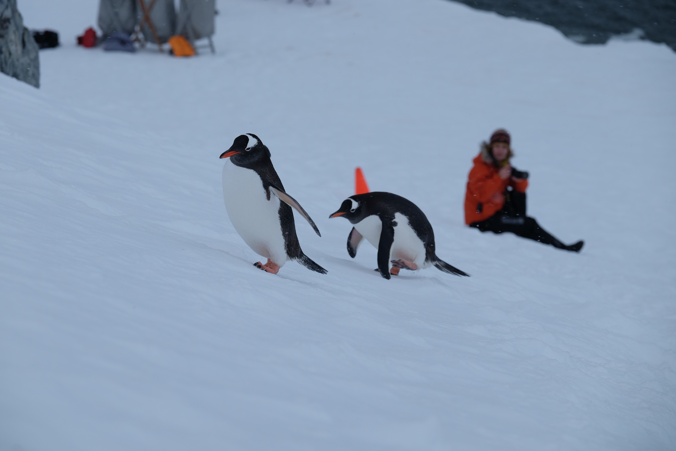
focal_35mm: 210
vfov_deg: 6.5
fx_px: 3943
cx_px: 338
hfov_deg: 9.8
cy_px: 226
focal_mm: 140
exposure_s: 1/350
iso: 200
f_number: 7.1
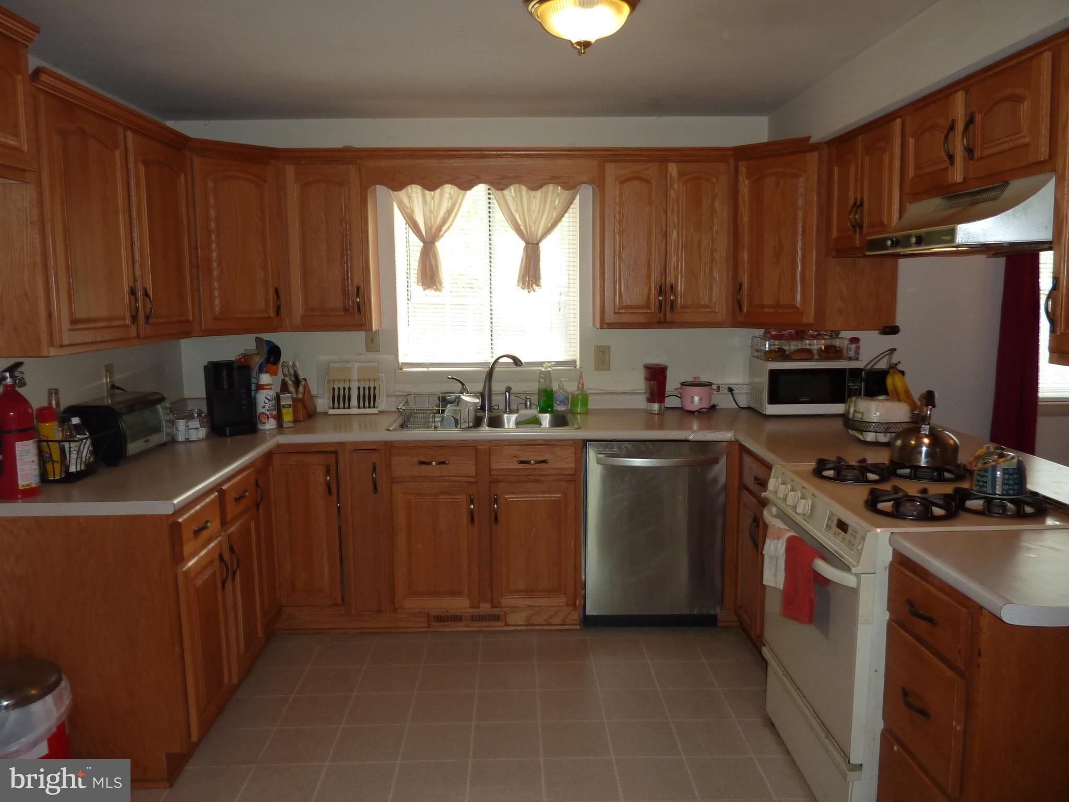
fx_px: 772
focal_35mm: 25
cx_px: 534
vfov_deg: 54.9
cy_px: 401
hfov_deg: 69.4
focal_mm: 4.1
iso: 125
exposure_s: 1/30
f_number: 3.3
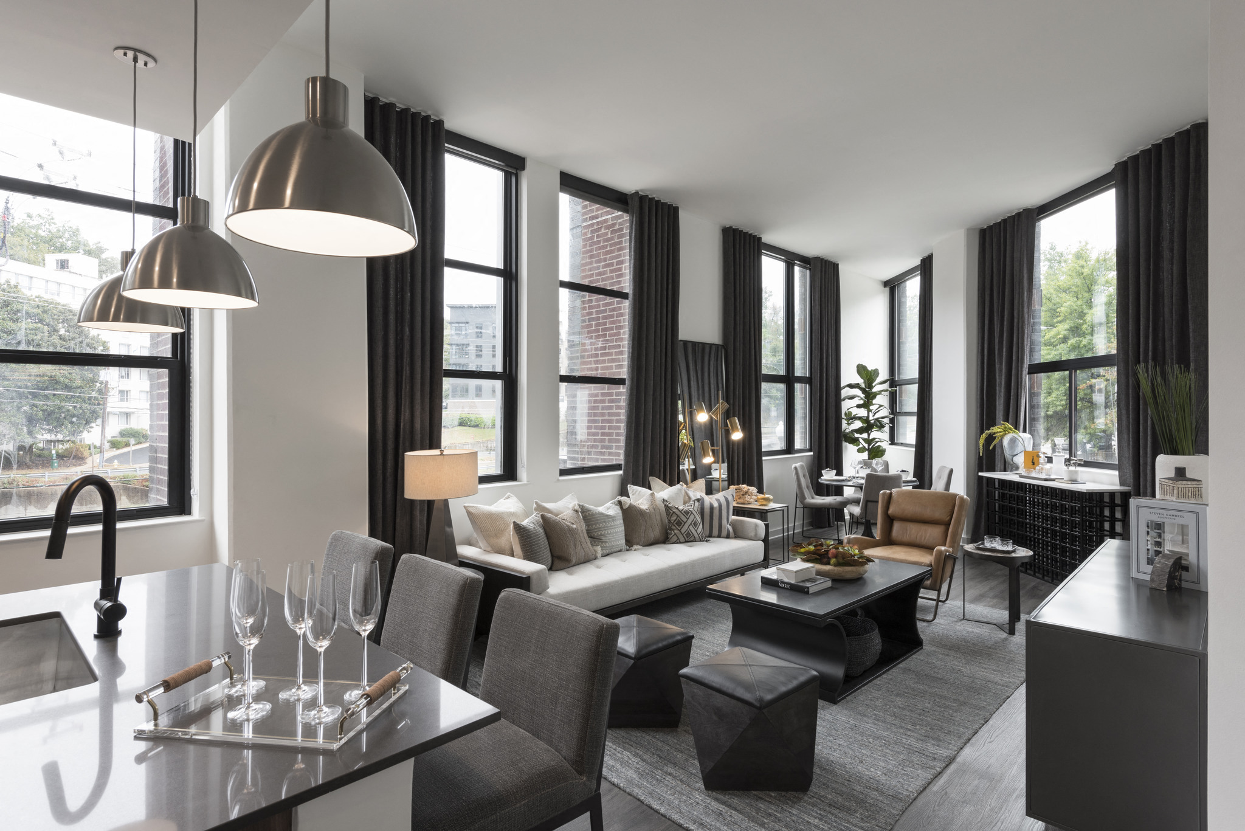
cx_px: 622
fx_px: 657
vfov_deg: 64.6
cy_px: 416
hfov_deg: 86.9
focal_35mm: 19
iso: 200
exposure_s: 1/8
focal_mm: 19
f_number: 11
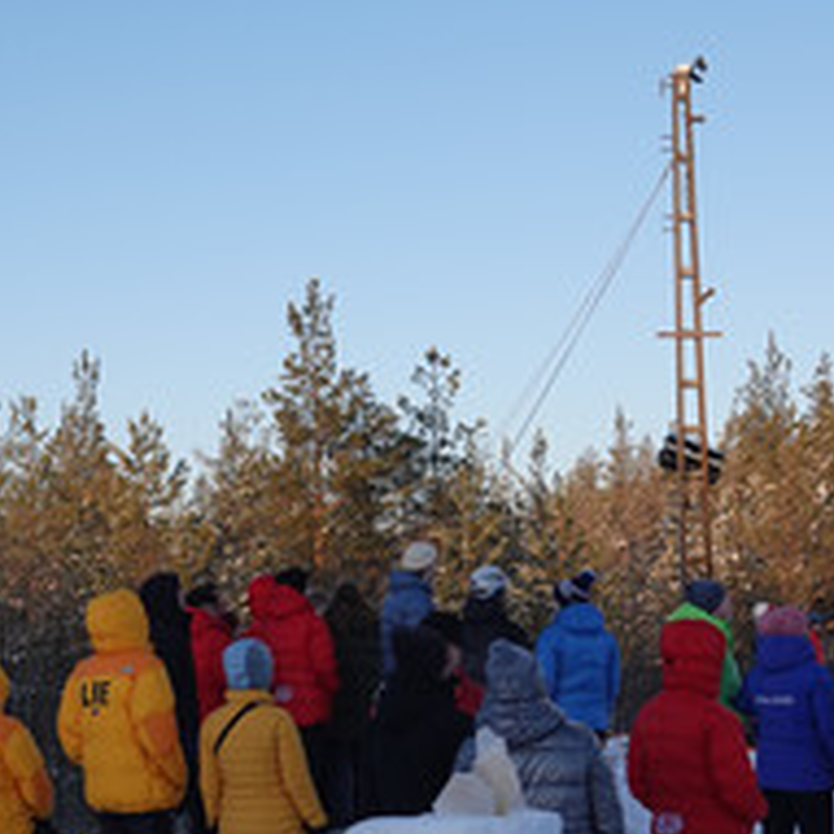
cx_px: 214
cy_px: 546
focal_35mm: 74
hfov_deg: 23.1
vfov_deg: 23.3
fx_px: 2017
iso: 100
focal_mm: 13.7
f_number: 3.2
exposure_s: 1/500
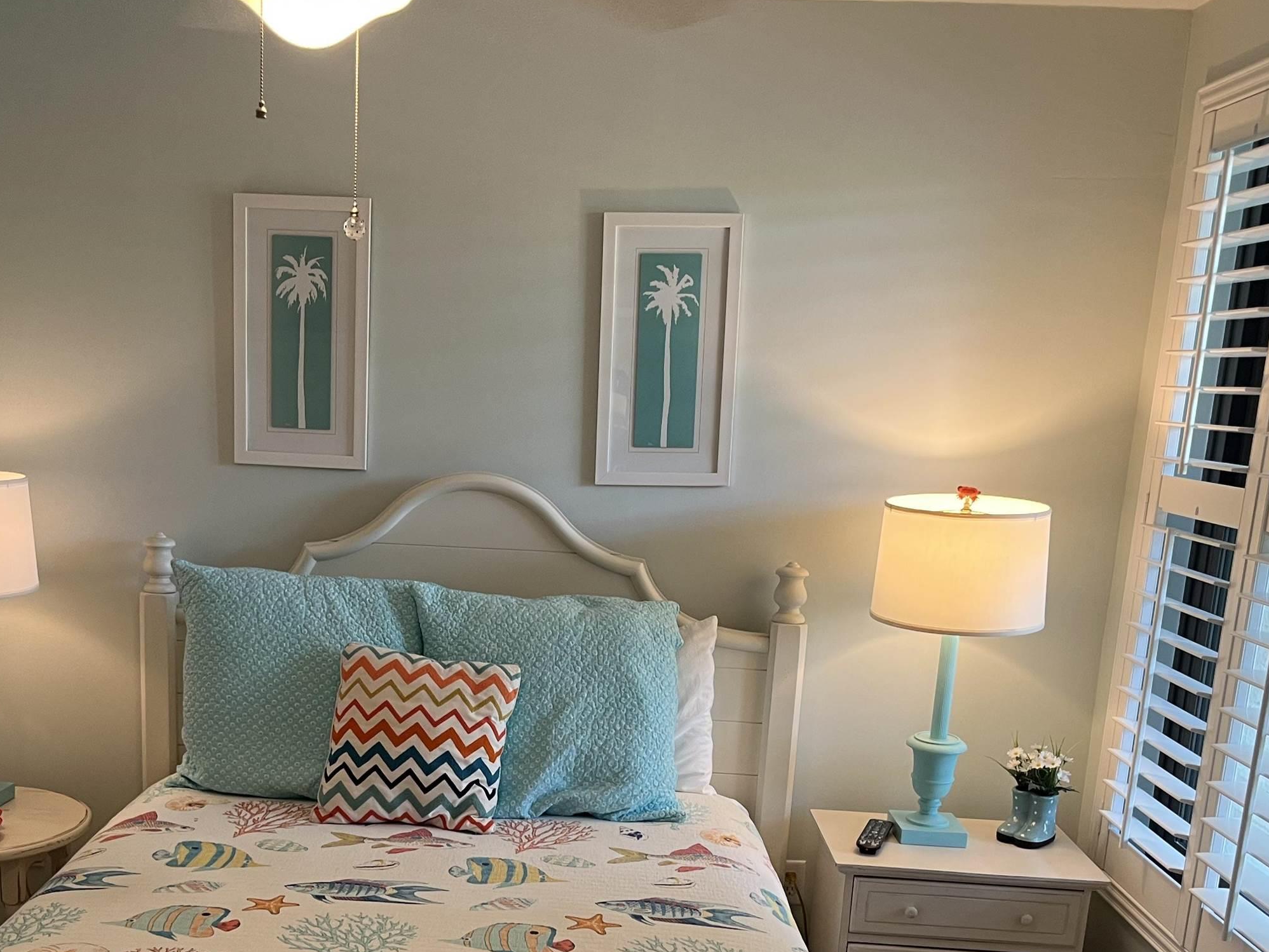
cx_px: 512
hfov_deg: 46.5
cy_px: 724
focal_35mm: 40
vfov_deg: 35.1
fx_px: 1466
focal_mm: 5.1
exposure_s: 1/60
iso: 80
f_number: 1.6
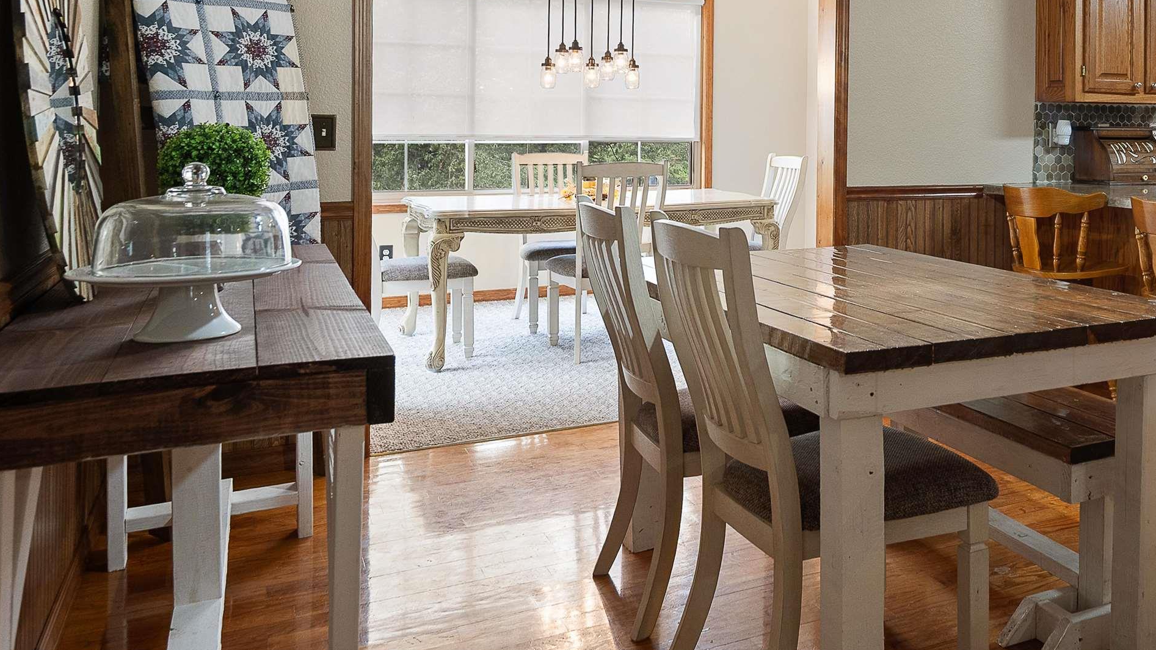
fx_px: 1042
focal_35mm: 34
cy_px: 112
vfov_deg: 33.4
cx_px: 915
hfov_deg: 54.3
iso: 1000
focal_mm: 20
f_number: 5.6
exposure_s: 1/10
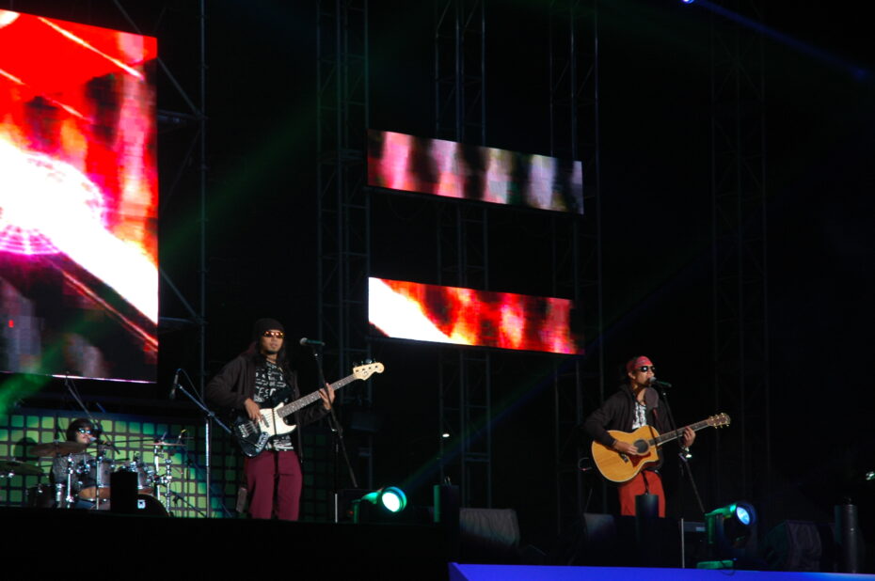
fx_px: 2549
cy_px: 290
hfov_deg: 19.5
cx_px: 438
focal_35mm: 105
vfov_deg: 13.0
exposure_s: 1/25
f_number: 4.5
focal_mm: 70
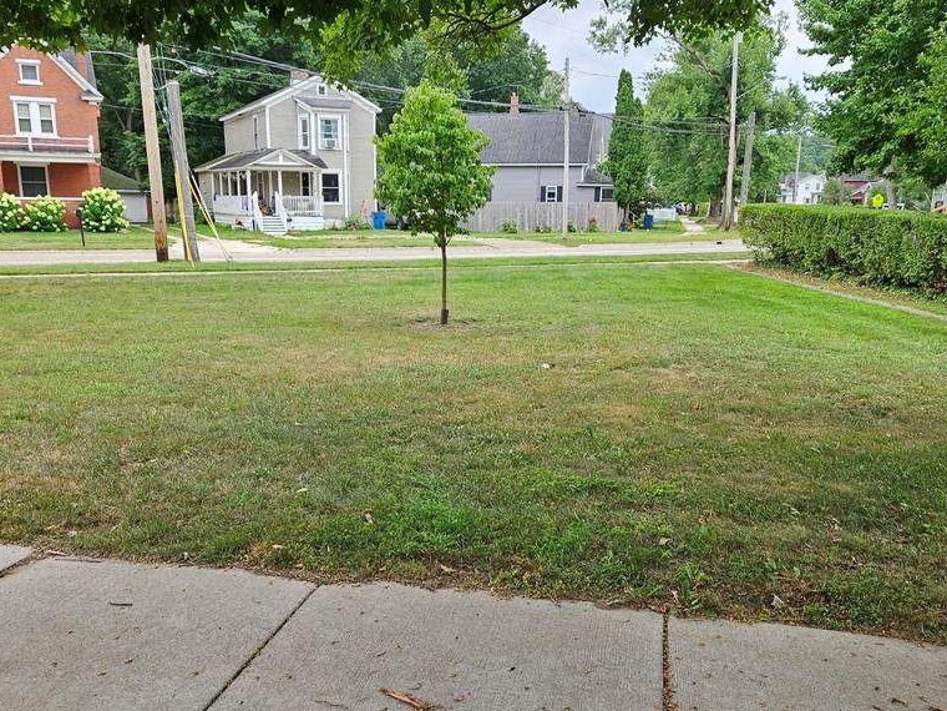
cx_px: 474
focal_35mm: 31
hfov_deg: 58.4
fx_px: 848
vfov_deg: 45.4
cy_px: 359
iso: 25
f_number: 1.8
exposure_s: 1/241
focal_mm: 5.4
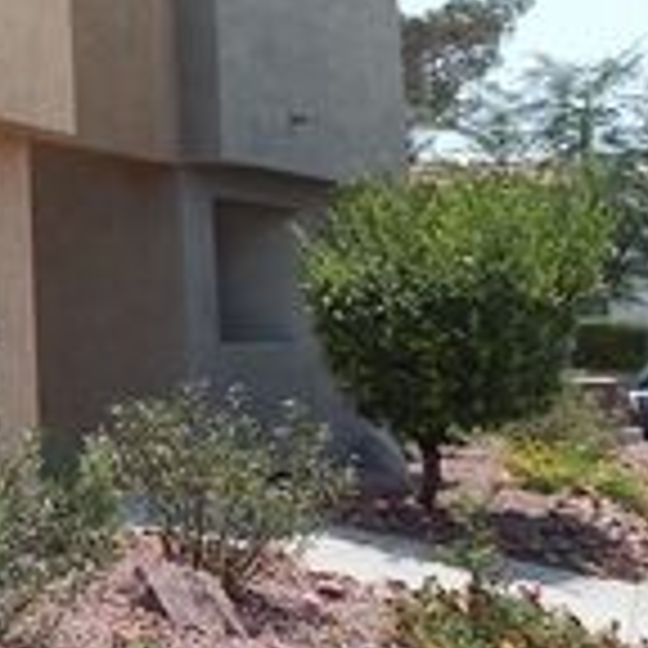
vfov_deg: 21.5
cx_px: -274
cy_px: 187
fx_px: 1694
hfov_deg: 19.4
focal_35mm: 80
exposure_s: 1/100
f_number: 8
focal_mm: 4.6
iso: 80
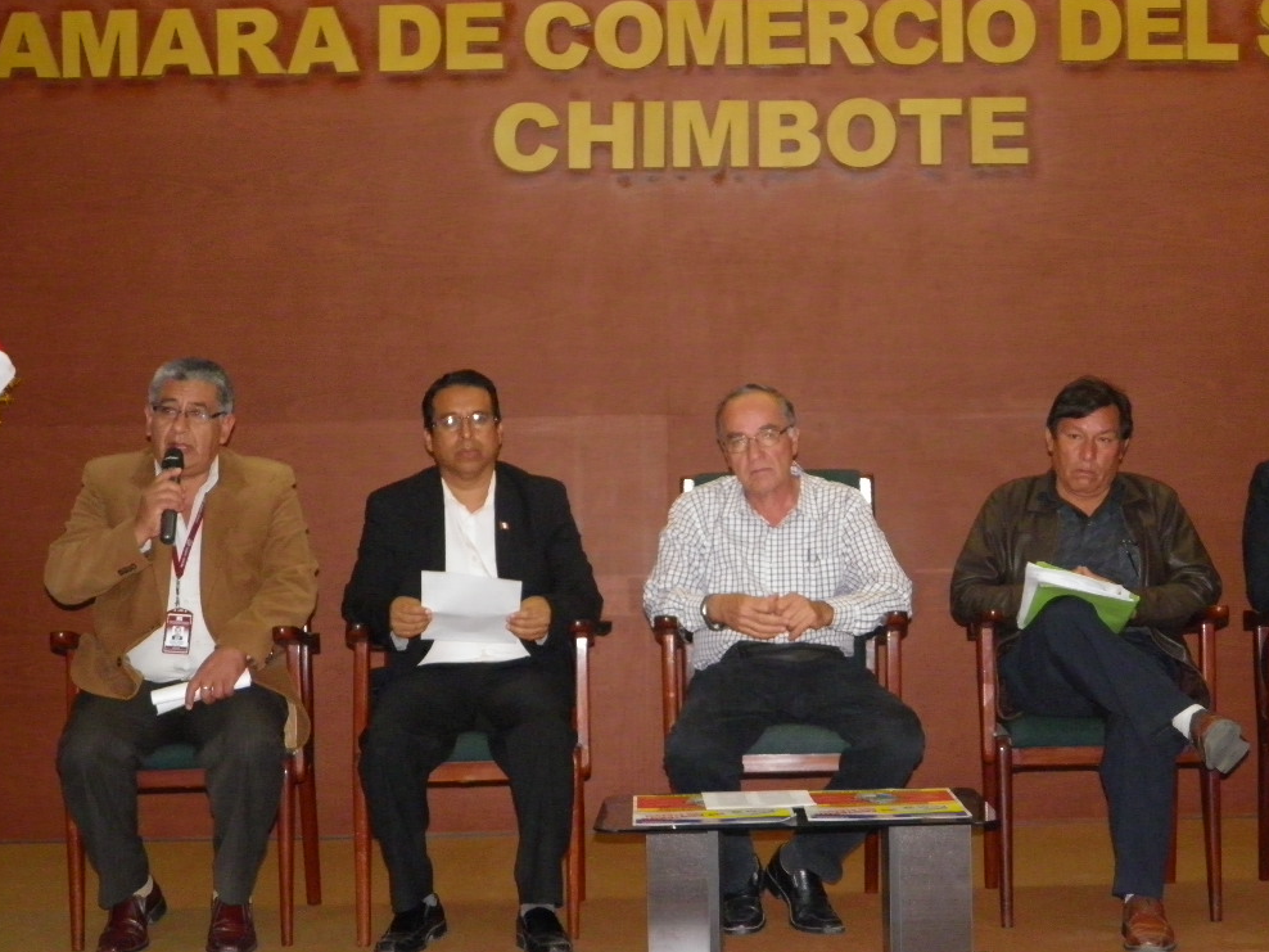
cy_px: 550
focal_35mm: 57
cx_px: 749
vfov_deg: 25.6
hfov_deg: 33.7
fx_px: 2090
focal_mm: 7.9
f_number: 3.3
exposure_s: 1/60
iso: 320
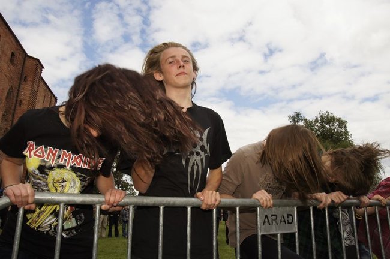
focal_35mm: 26
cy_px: 130
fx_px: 276
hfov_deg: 70.5
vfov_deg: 50.3
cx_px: 195
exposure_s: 1/160
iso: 100
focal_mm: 17
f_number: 11
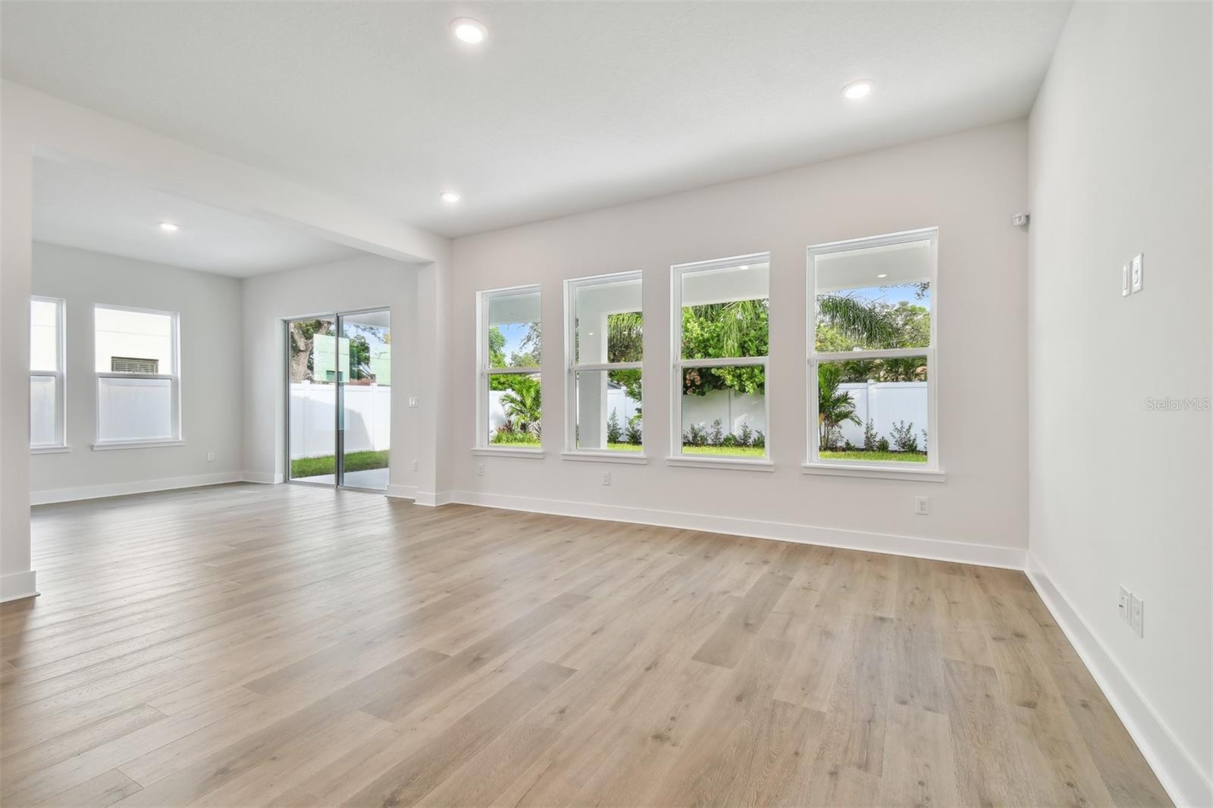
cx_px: 606
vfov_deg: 77.3
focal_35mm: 15
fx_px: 505
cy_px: 404
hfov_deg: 100.4
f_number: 7.1
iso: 100
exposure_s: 1/13
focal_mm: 10
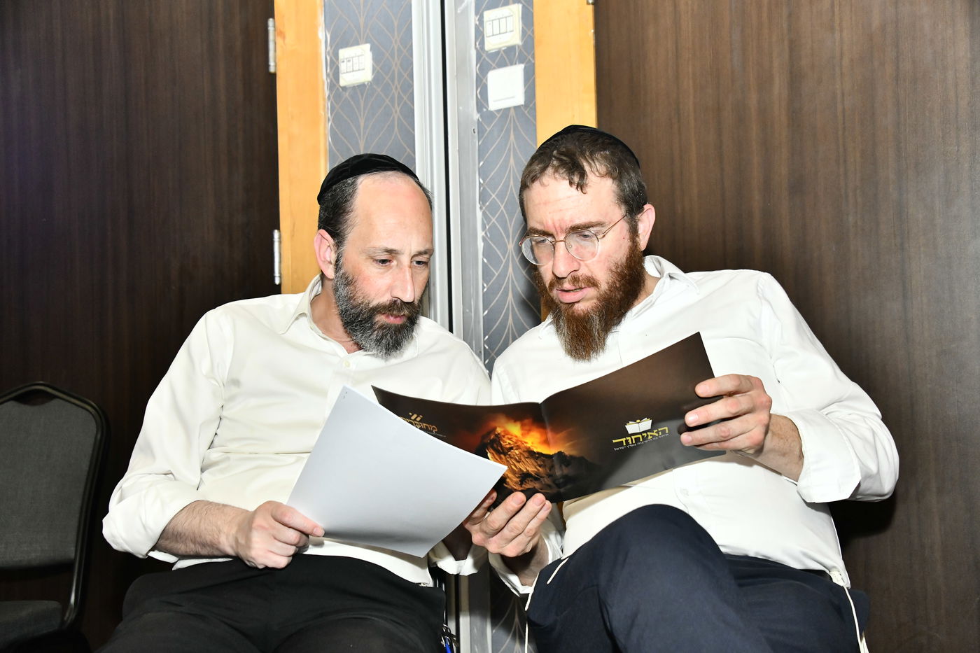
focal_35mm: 45
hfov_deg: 43.6
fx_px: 1225
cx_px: 490
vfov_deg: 29.9
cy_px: 326
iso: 2500
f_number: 5.6
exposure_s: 1/100
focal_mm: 45
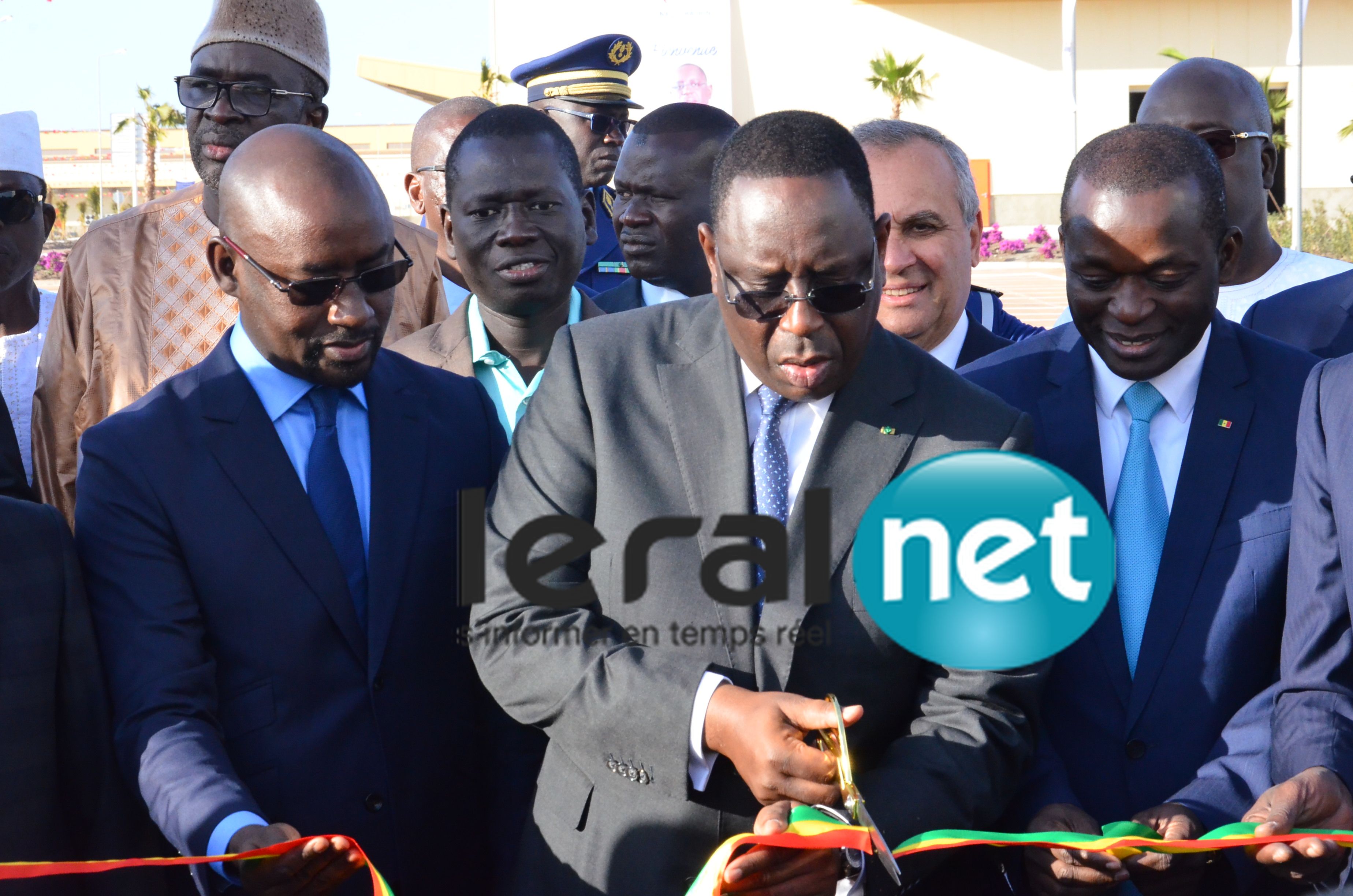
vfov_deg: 18.1
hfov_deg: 27.0
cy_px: 448
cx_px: 676
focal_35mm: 75
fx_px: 2813
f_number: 13
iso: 2500
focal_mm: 50
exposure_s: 1/500
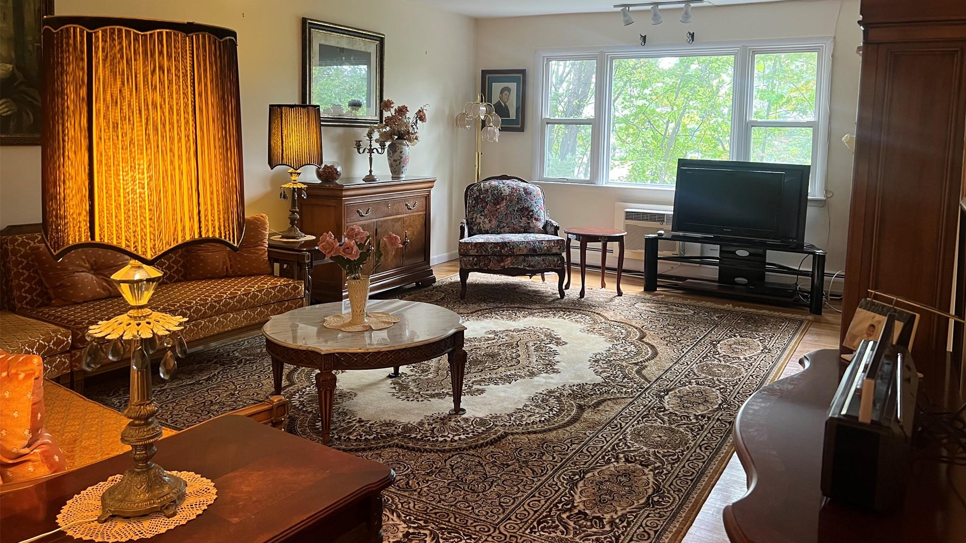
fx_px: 743
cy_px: 196
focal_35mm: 29
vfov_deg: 39.8
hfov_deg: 66.1
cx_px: 494
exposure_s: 1/60
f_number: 1.5
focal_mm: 5.7
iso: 125
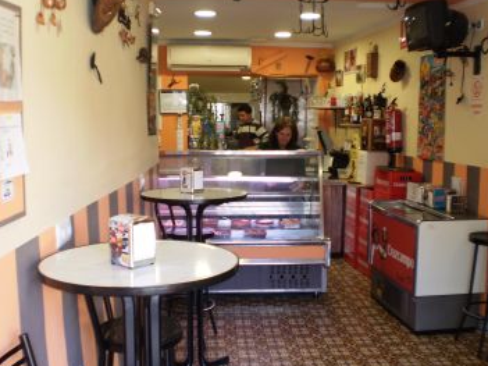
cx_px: 267
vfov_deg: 35.1
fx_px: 578
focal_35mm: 41
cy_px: 191
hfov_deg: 45.7
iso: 125
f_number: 3.1
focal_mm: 6.3
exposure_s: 1/30
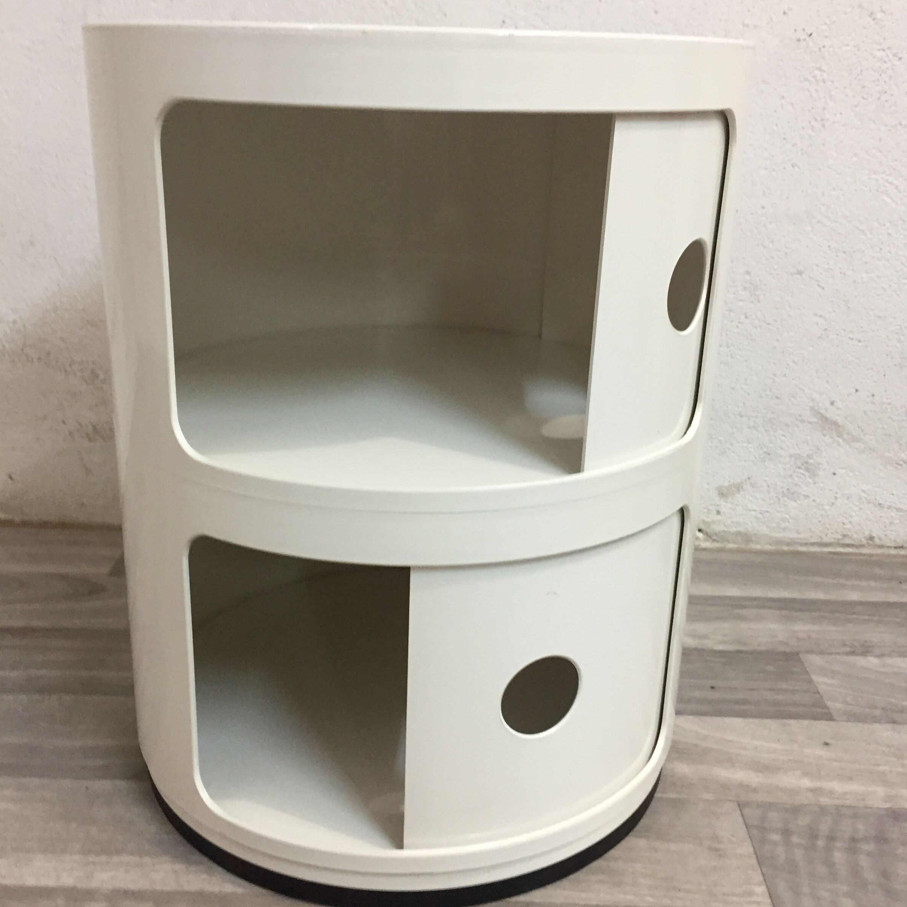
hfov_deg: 47.2
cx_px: 450
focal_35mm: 35
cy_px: 450
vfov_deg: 47.2
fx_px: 1038
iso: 160
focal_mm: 4.15
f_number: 2.2
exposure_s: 1/33
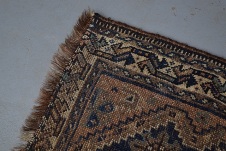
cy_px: 76
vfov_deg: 16.6
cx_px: 113
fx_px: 518
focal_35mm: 82
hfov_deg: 24.6
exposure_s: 1/125
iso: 100
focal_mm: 55
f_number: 5.6
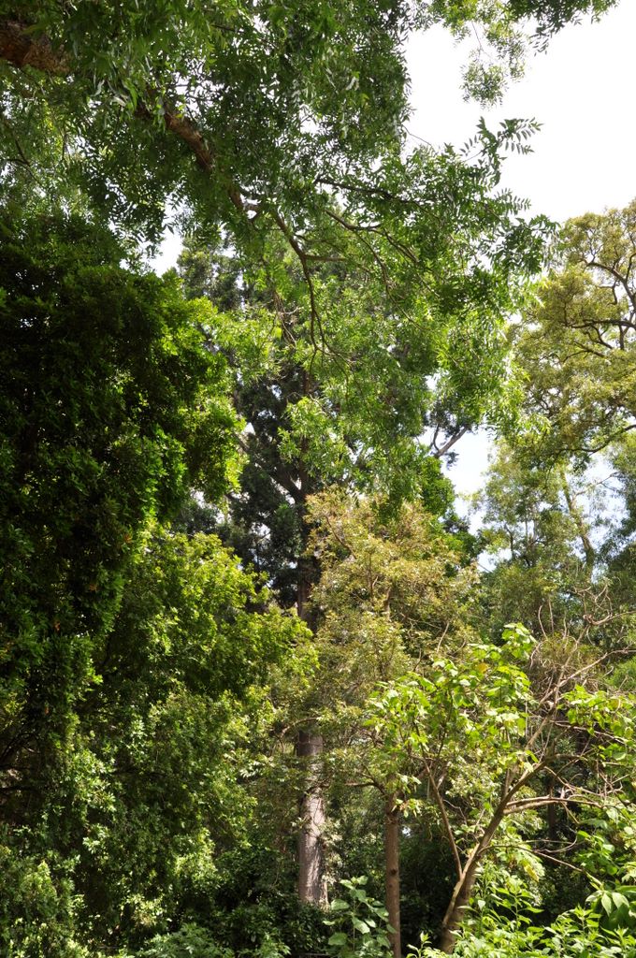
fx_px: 837
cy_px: 479
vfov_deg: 59.6
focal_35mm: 32
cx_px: 318
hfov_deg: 41.6
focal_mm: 21
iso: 200
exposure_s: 1/100
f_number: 10
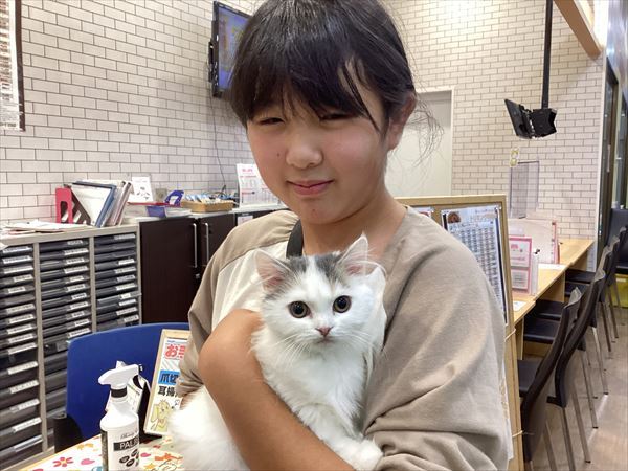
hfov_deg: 58.4
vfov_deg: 45.4
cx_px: 314
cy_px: 236
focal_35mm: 31
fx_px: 562
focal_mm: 3.3
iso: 200
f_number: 2.4
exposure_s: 1/60
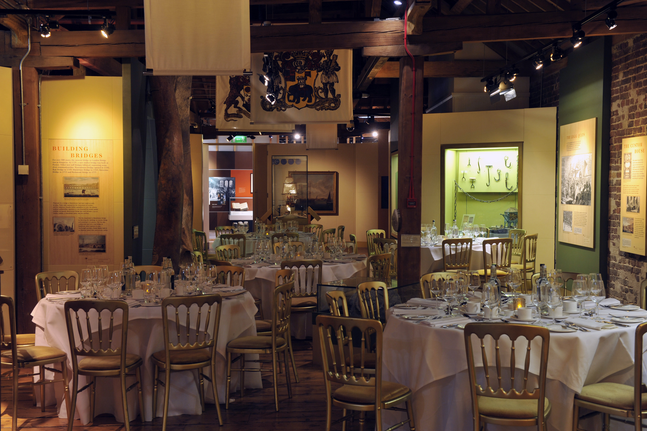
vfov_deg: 30.5
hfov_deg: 44.5
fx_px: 790
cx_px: 324
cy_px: 216
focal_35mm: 44
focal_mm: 44
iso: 500
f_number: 8
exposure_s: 1/1.3
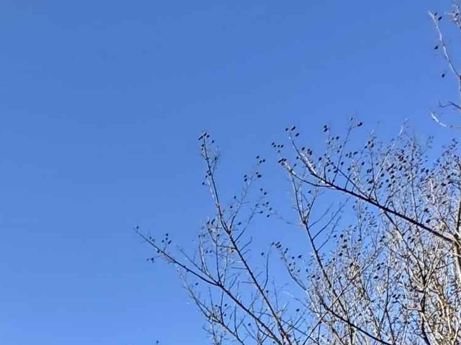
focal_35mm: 58
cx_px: -261
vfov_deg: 18.2
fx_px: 772
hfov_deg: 24.4
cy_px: 665
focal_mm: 2.22
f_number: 2.2
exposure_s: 1/435
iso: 40
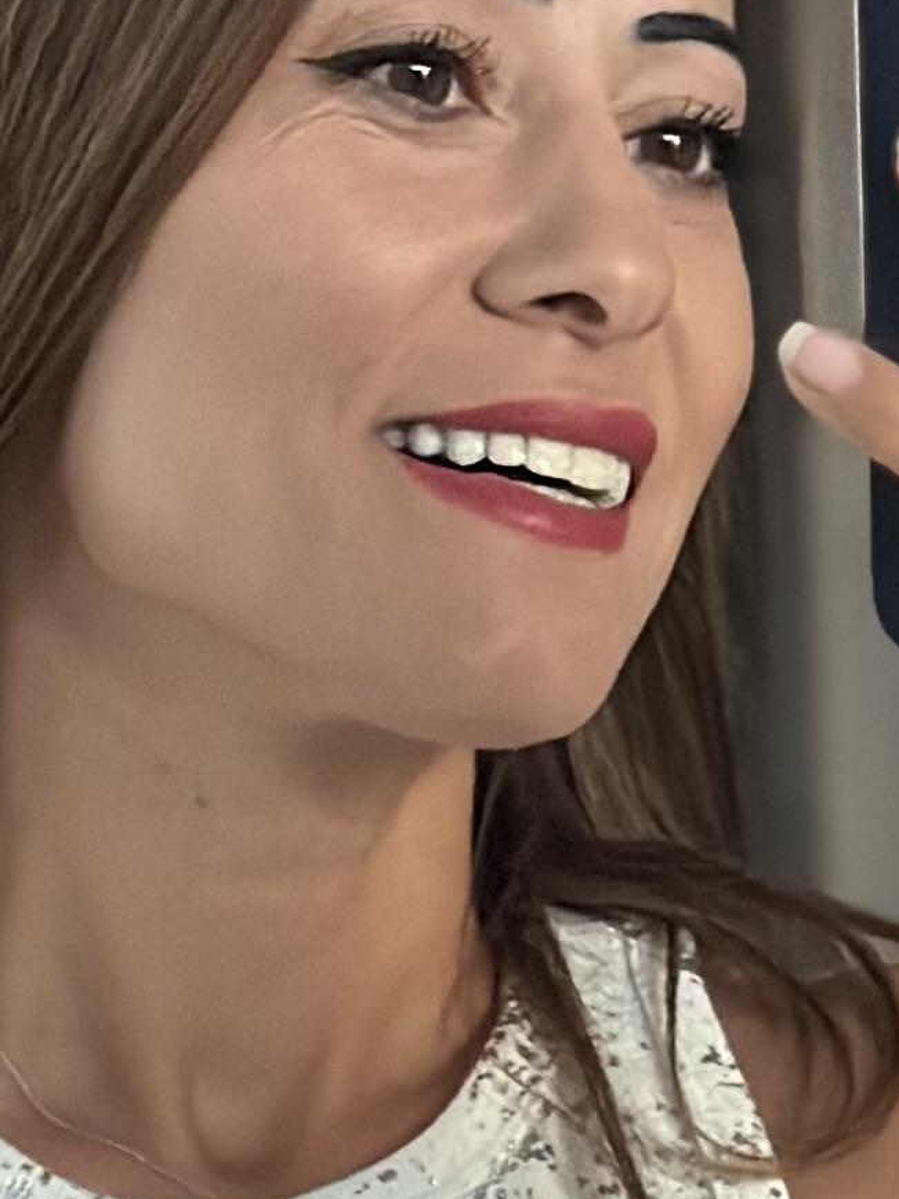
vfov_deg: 8.6
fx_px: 7722
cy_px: 1869
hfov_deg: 6.7
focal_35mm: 223
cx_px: 298
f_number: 1.78
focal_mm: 6.86
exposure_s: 1/40
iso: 640
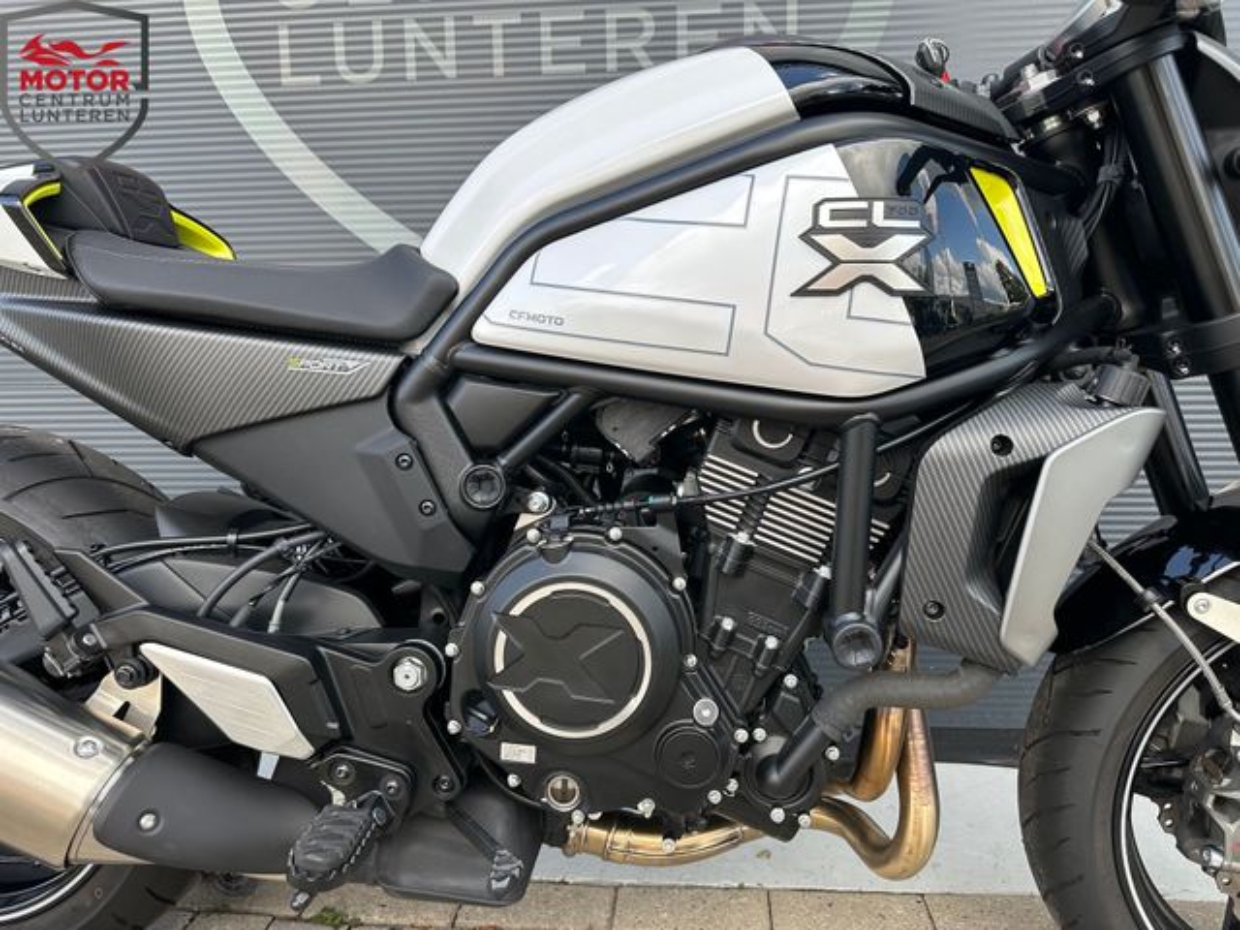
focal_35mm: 24
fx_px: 860
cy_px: 465
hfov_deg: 71.6
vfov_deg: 56.8
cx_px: 620
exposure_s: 1/564
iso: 80
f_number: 1.78
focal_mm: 6.86
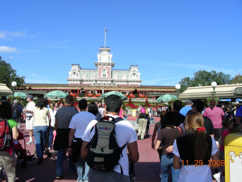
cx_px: 121
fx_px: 266
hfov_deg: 49.0
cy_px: 91
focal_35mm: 38
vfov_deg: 37.7
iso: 50
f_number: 5.6
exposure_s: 1/405
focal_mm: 6.3
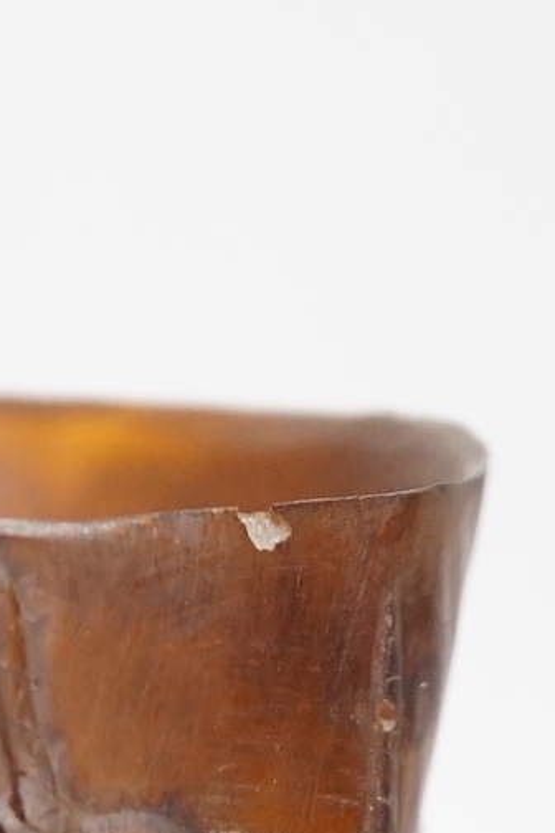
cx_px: -4
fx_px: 4648
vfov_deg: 9.5
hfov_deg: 6.8
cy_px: 1698
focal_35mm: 201
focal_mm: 30
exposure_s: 1/60
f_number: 3.5
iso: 1250
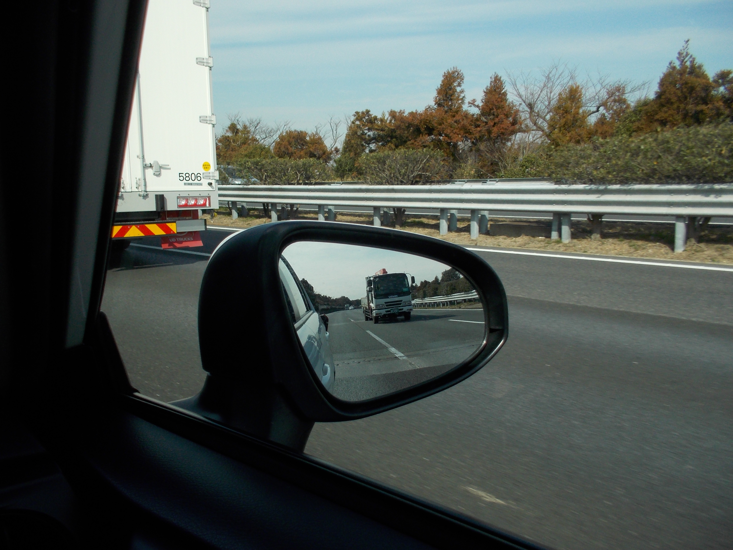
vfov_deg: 48.2
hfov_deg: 61.7
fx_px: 614
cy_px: 275
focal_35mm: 29
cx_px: 366
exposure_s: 1/640
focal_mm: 4.1
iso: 80
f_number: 3.3
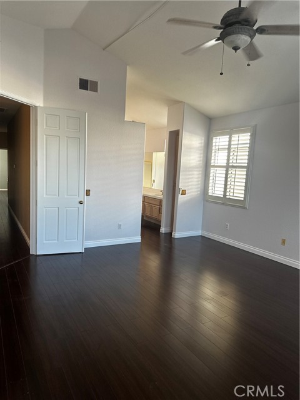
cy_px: 200
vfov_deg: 71.6
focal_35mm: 24
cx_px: 150
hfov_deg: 56.8
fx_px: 277
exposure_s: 1/121
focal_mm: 6.86
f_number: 1.78
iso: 160
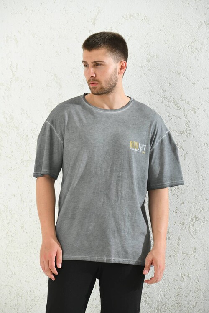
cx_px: 104
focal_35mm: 185
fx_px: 1611
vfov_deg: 11.1
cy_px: 156
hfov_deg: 7.4
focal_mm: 185
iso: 125
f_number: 7.1
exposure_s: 1/160
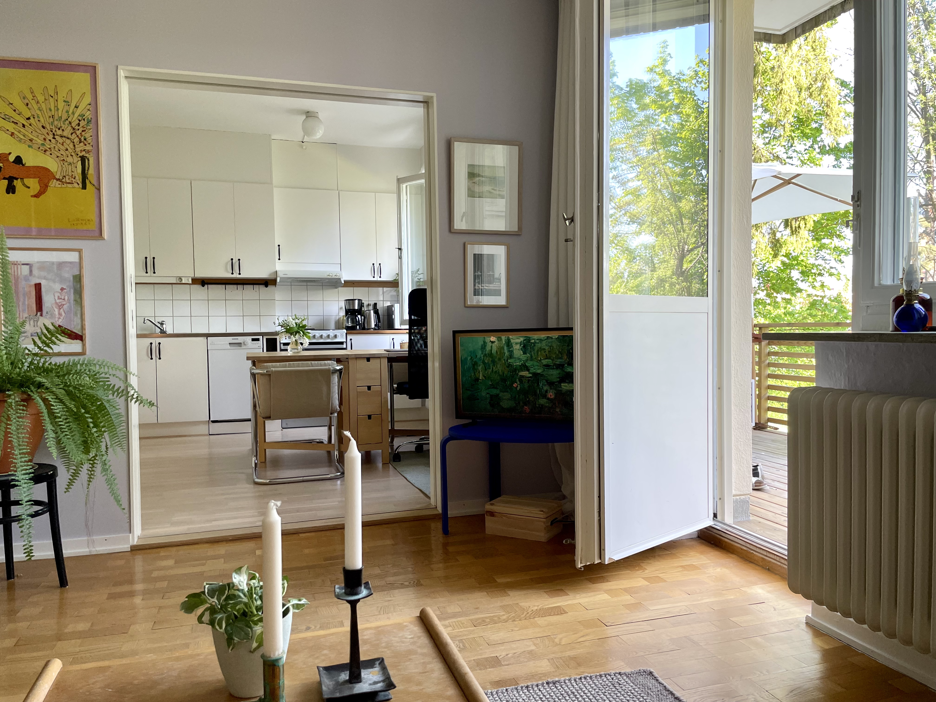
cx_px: 468
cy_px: 351
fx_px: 703
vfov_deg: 53.1
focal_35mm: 26
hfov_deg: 67.3
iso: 64
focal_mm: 4.2
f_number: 1.6
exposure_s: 1/121
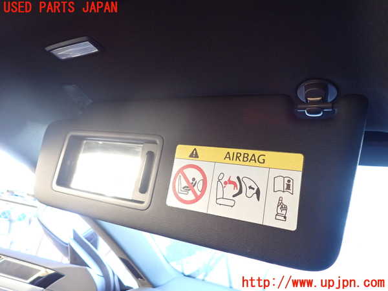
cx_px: 194
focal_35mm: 25
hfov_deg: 69.4
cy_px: 146
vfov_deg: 54.9
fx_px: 280
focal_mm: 4.5
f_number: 2
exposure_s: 1/30
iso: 400
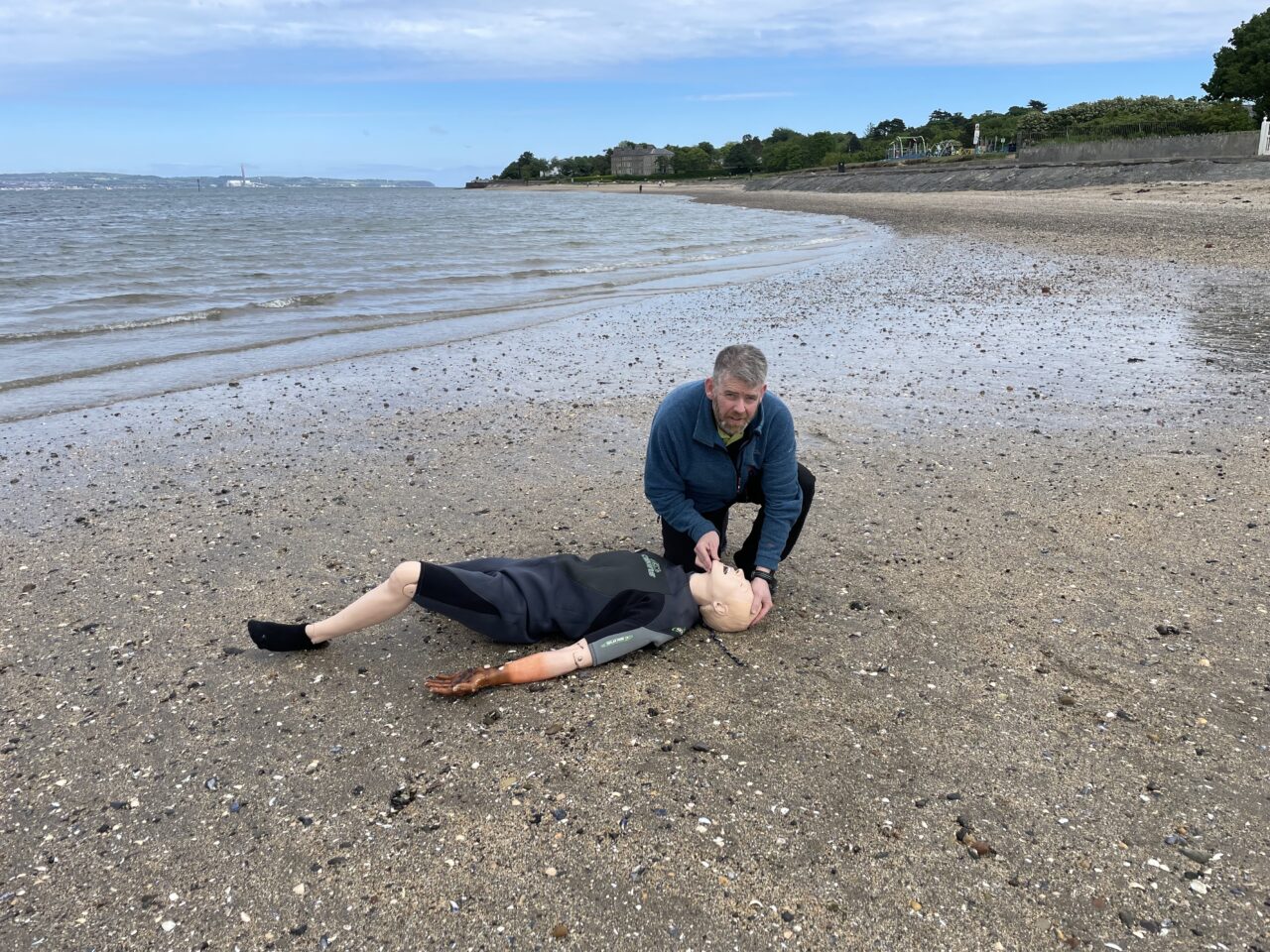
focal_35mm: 26
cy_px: 476
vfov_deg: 53.1
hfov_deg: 67.3
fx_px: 954
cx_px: 635
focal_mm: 4.2
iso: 32
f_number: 1.6
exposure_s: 1/3509
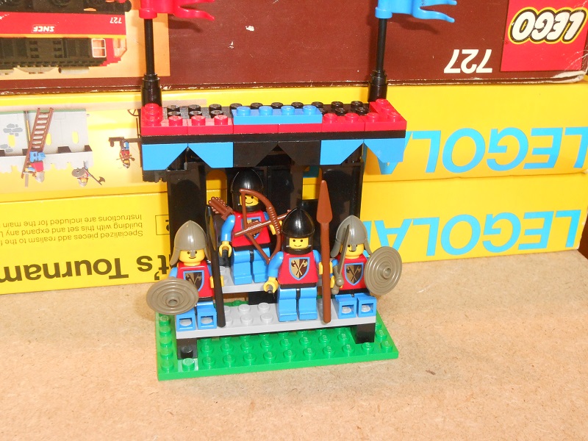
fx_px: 832
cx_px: 294
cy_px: 220
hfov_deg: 38.9
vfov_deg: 29.7
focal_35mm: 49
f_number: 4.8
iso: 400
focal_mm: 8.8
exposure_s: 1/5
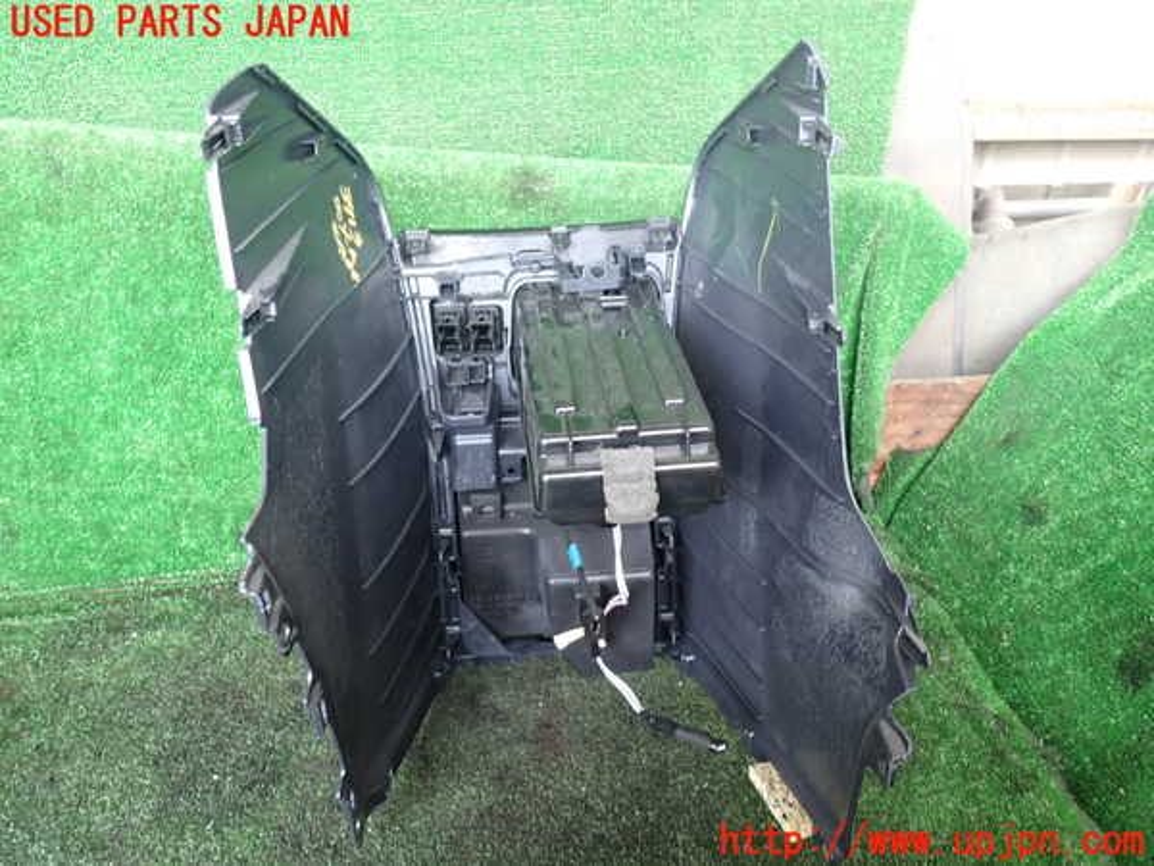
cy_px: 433
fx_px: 1000
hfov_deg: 60.0
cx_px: 577
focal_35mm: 30
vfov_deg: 46.8
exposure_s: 1/30
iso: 200
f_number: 2.3
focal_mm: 5.4
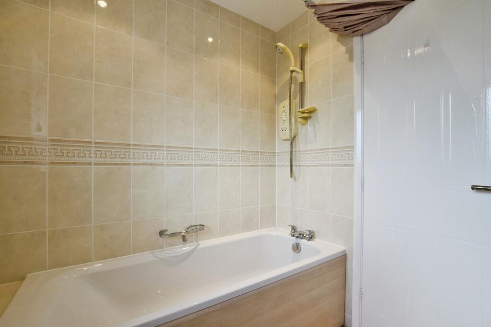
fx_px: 205
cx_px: 246
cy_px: 164
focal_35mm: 15
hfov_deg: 100.4
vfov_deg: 77.3
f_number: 8
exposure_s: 1/50
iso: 640
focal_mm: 10
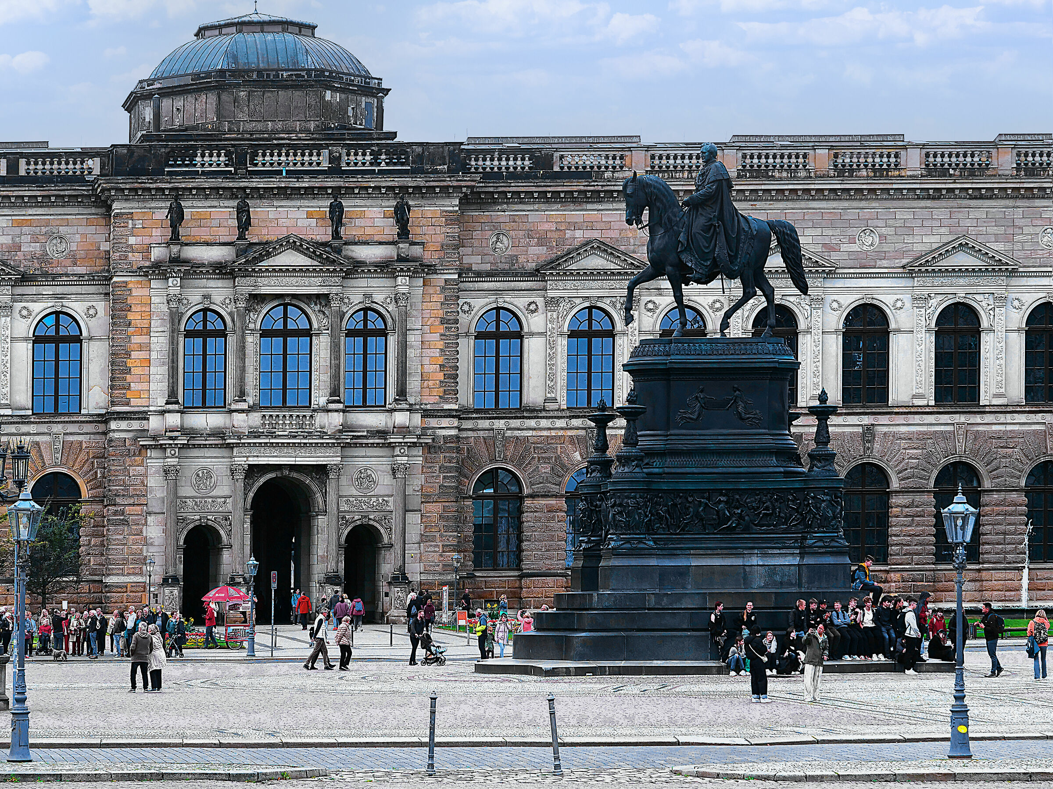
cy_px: 394
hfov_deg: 16.4
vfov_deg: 12.3
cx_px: 526
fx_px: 3650
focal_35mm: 120
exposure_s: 1/640
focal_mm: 60
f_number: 6.3
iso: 200
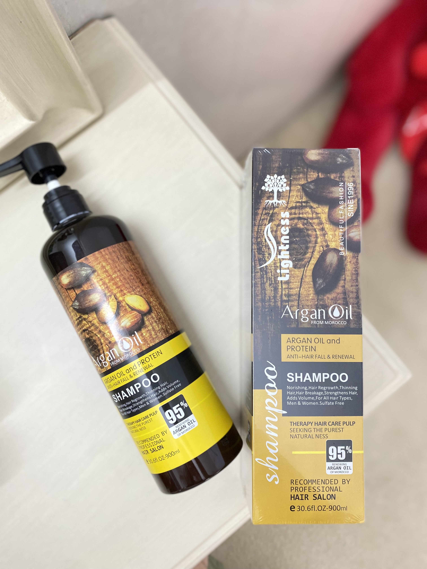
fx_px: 428
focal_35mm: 26
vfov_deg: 67.3
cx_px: 214
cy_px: 284
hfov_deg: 53.1
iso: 250
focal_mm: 4.25
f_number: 1.8
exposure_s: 1/60
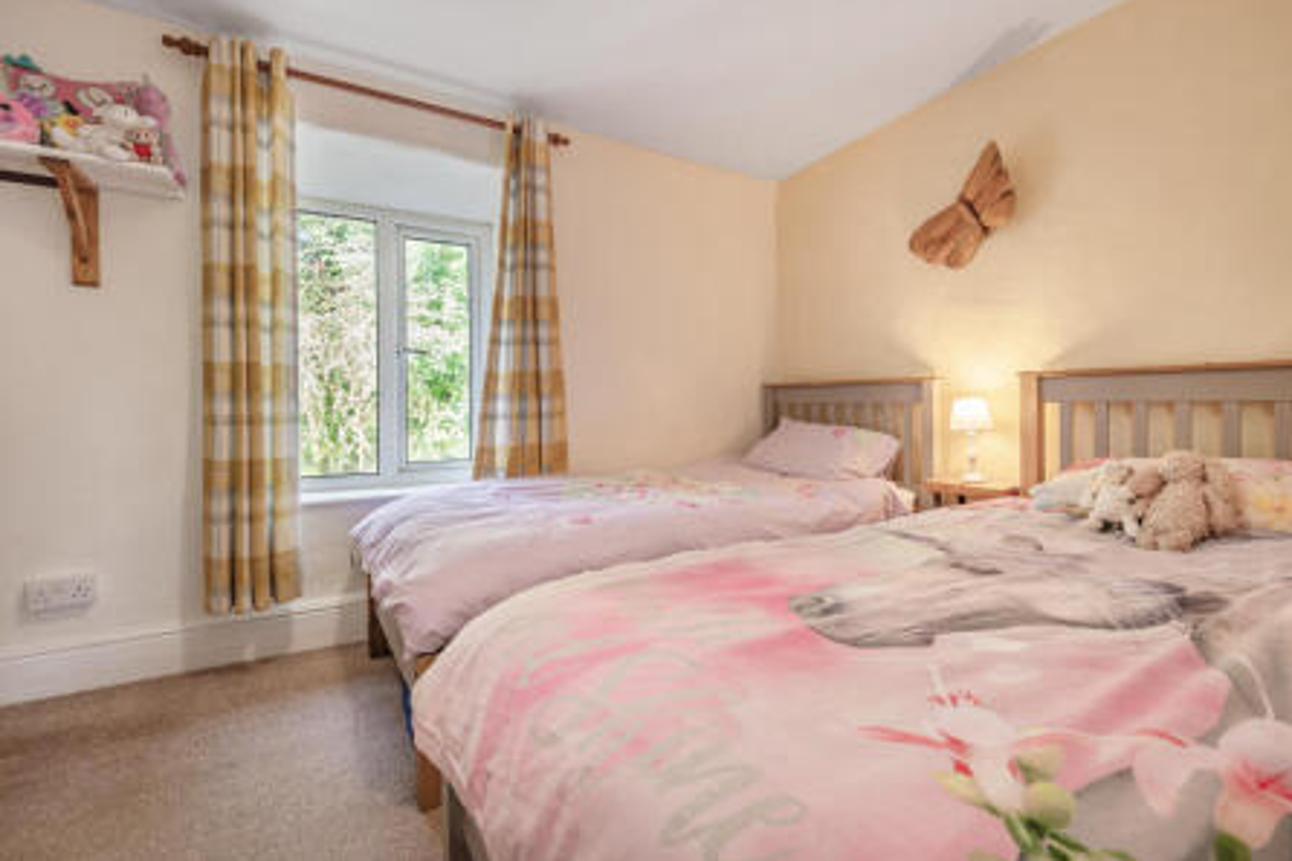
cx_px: 666
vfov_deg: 73.6
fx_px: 574
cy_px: 407
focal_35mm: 16
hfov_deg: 96.7
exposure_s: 1/6
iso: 100
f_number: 8
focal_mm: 15
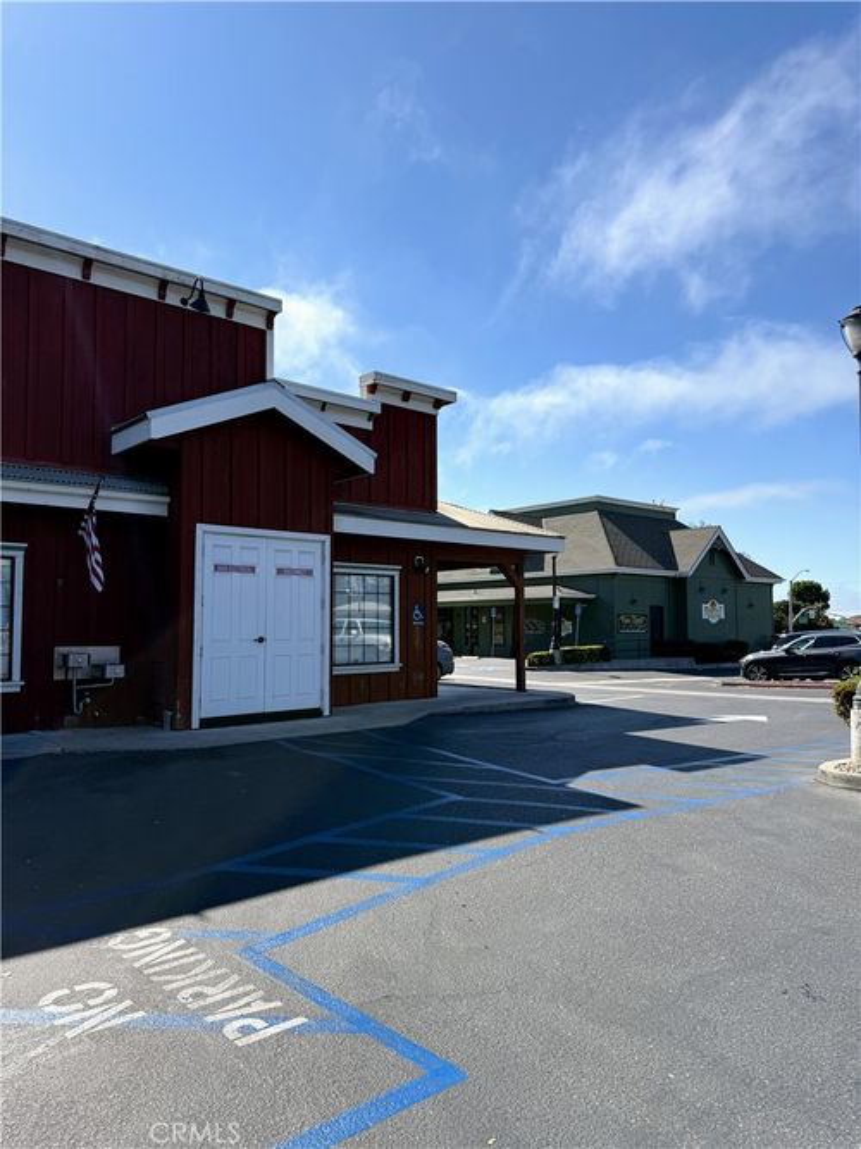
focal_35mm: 24
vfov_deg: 71.6
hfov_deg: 56.8
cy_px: 574
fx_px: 796
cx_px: 430
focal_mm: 6.76
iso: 80
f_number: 1.78
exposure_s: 1/5714
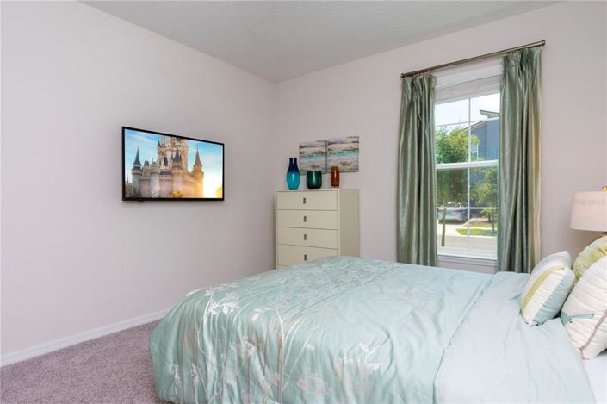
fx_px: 337
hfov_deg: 84.0
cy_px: 202
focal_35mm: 20
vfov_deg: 61.9
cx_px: 304
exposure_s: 1/100
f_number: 18
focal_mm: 20
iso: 1000
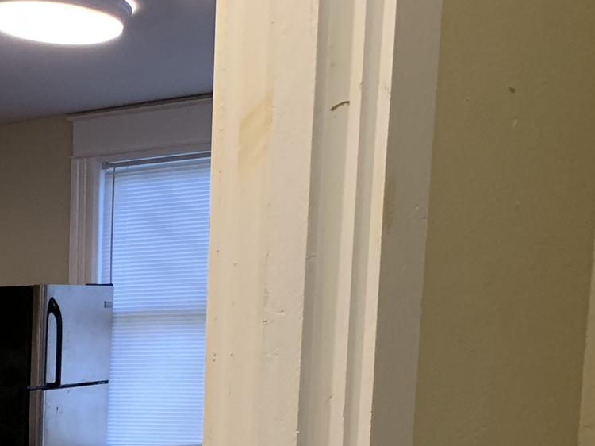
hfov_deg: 23.8
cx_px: -202
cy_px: 601
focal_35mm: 71
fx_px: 1220
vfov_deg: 19.0
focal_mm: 4.25
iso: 320
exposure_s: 1/40
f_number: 1.8
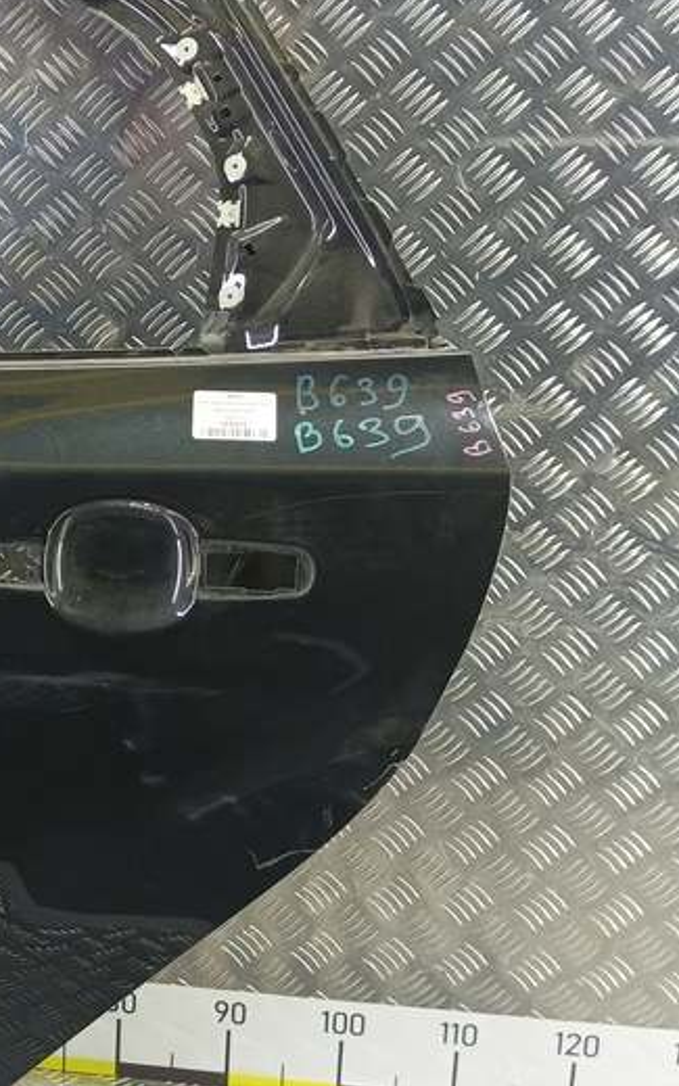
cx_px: -190
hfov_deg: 23.8
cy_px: 553
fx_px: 1421
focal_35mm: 48
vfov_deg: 41.8
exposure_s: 1/33.3
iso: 194
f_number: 1.6
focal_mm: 4.11
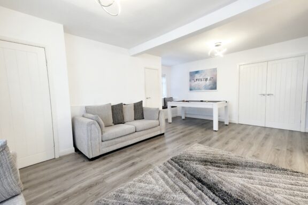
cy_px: 102
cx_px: 154
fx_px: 128
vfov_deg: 77.3
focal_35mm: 15
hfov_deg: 100.4
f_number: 5.6
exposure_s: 1/140
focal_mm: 10
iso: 4000
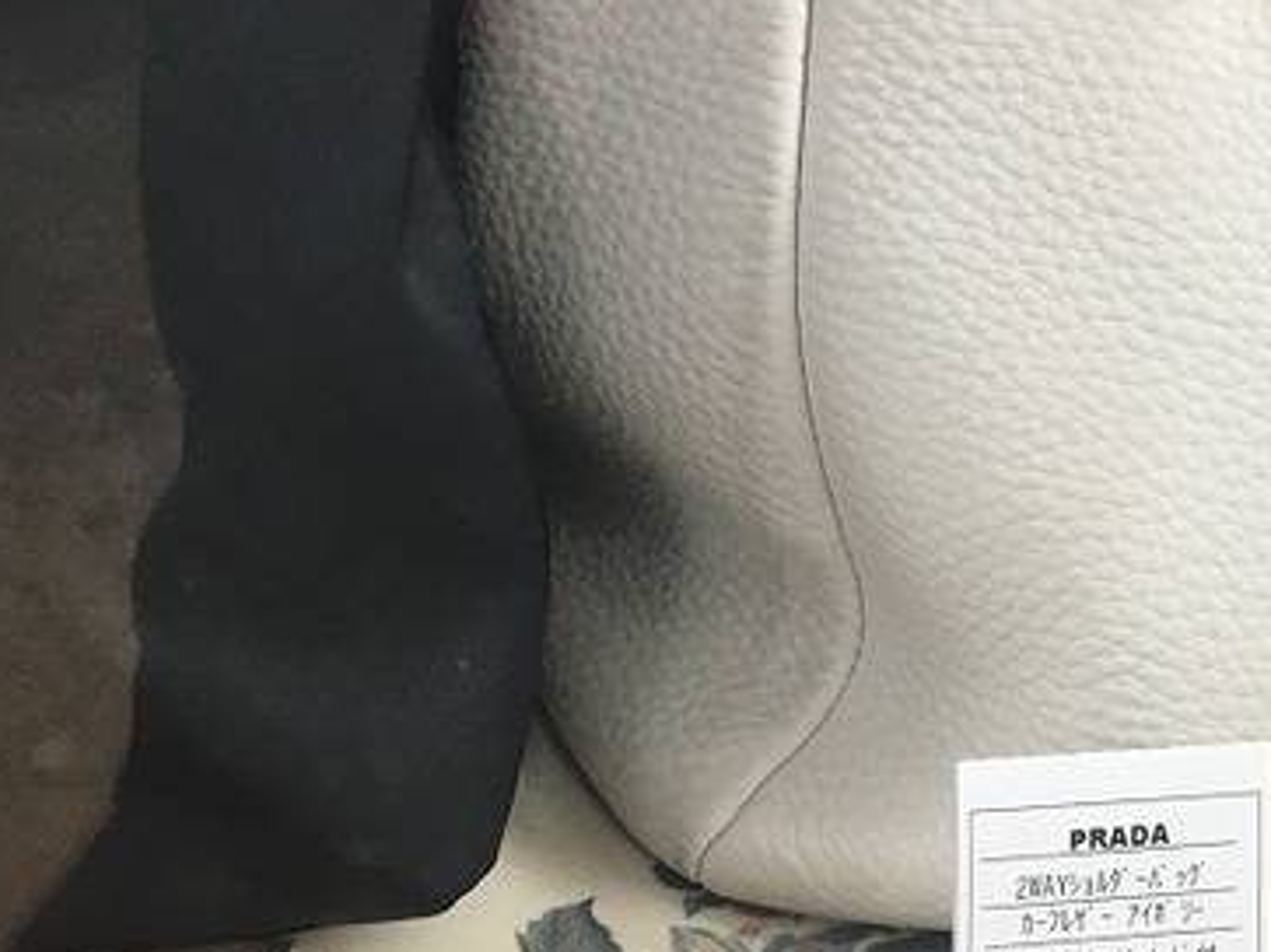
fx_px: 2643
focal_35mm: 72
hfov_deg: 26.8
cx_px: 914
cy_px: 474
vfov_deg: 20.4
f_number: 2.2
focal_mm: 4.15
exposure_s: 1/33
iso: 32
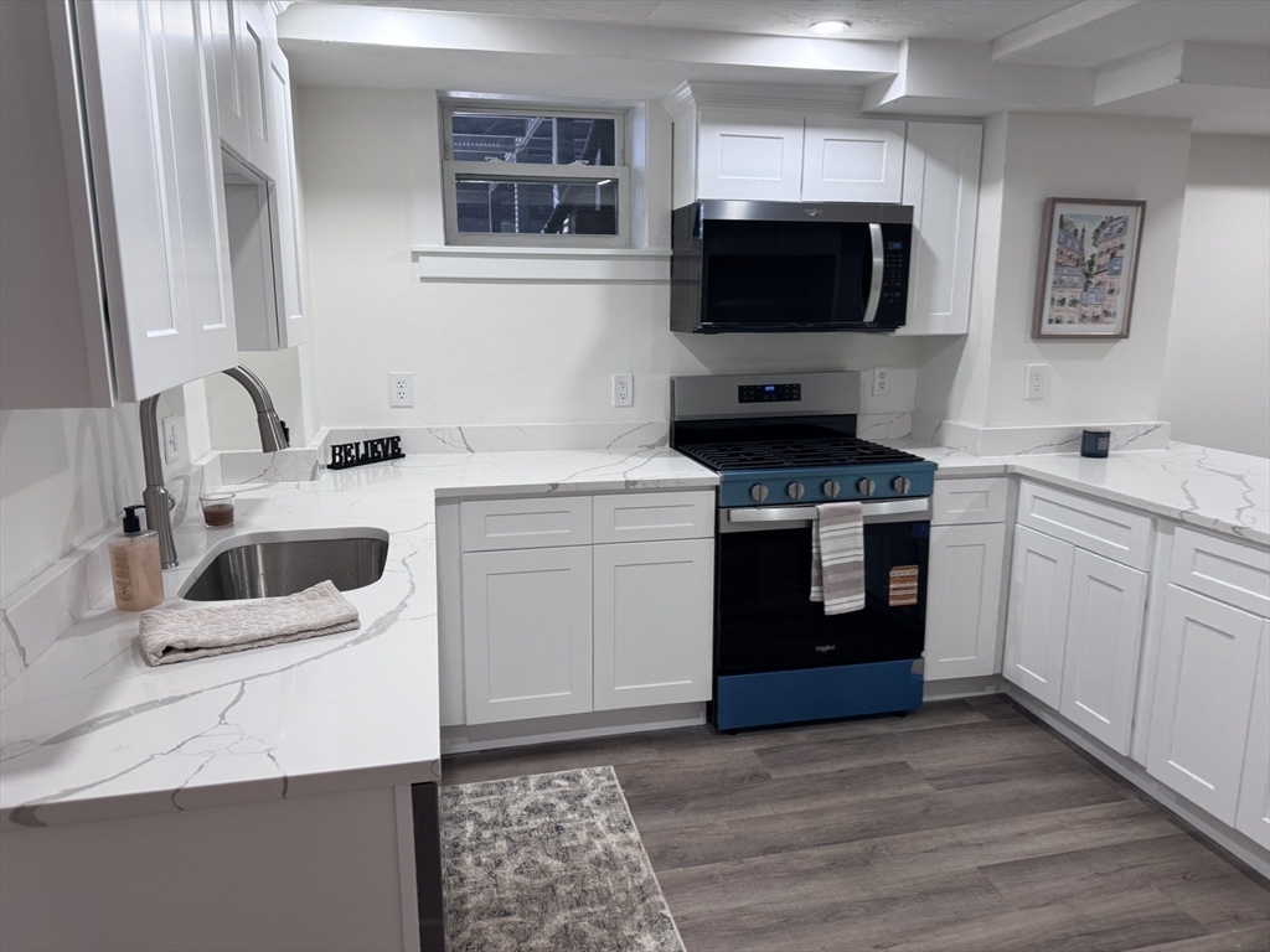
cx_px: 635
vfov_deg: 56.8
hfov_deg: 71.6
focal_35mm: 24
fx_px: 881
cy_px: 476
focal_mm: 6.76
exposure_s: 1/120
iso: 160
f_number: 1.78
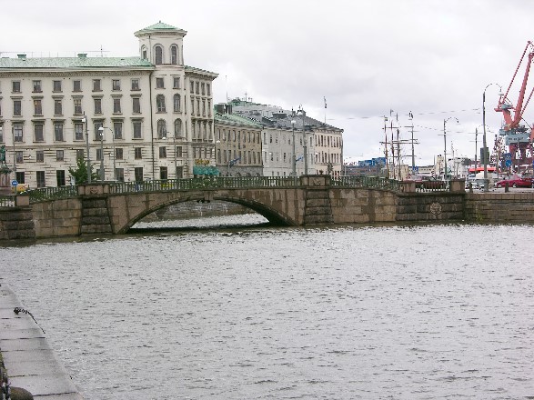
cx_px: 267
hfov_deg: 21.1
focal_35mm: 93
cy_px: 200
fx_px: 1434
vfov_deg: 15.9
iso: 50
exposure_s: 1/121
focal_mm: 23.7
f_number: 5
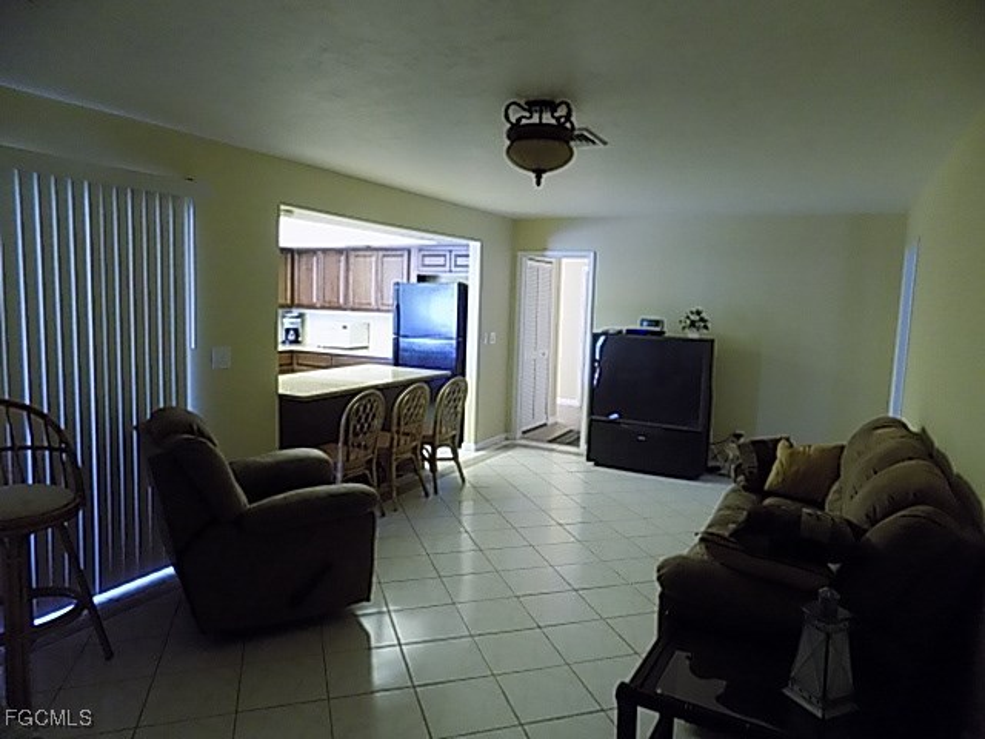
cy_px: 370
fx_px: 654
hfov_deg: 73.9
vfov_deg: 58.9
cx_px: 492
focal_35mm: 23
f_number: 3.1
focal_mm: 4
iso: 400
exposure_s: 1/15
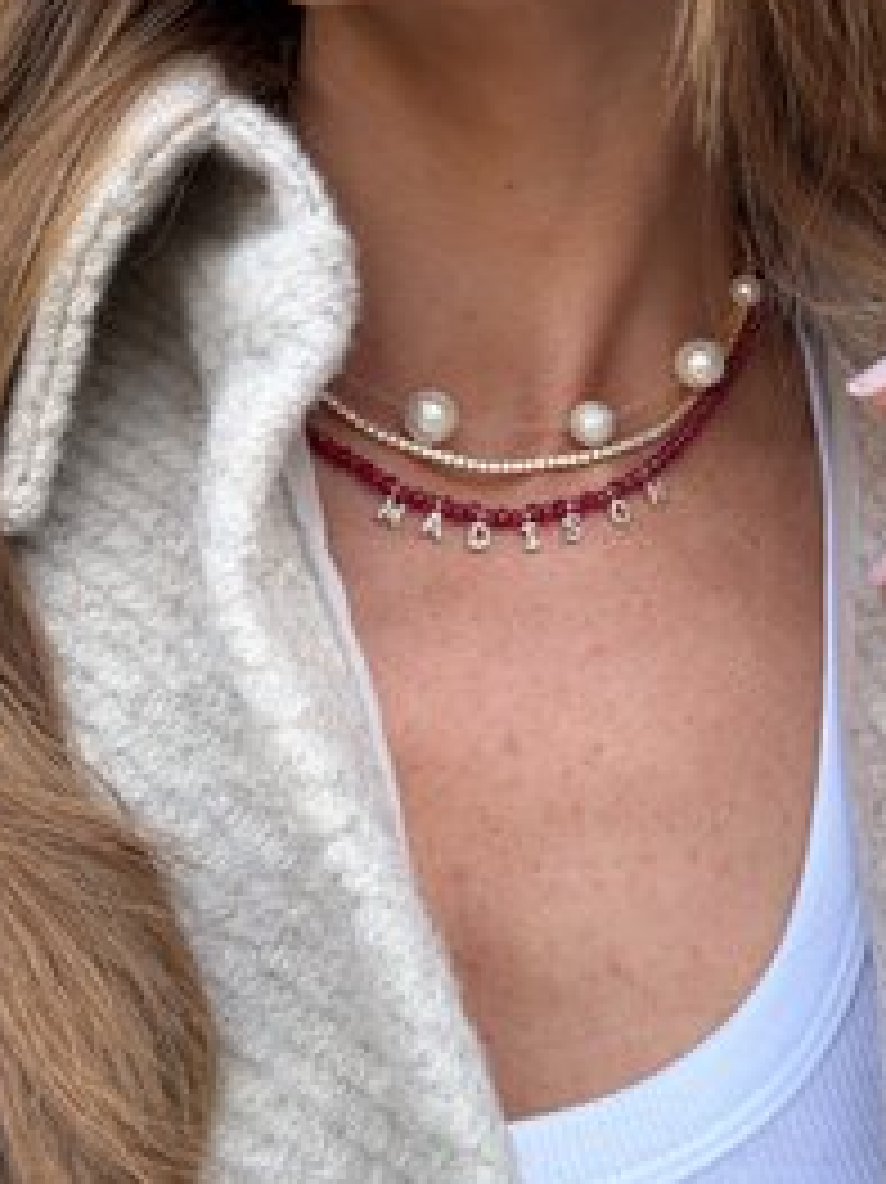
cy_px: 405
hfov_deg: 40.5
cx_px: 540
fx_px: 1195
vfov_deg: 51.8
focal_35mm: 35
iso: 40
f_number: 1.9
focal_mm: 2.69
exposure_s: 1/142
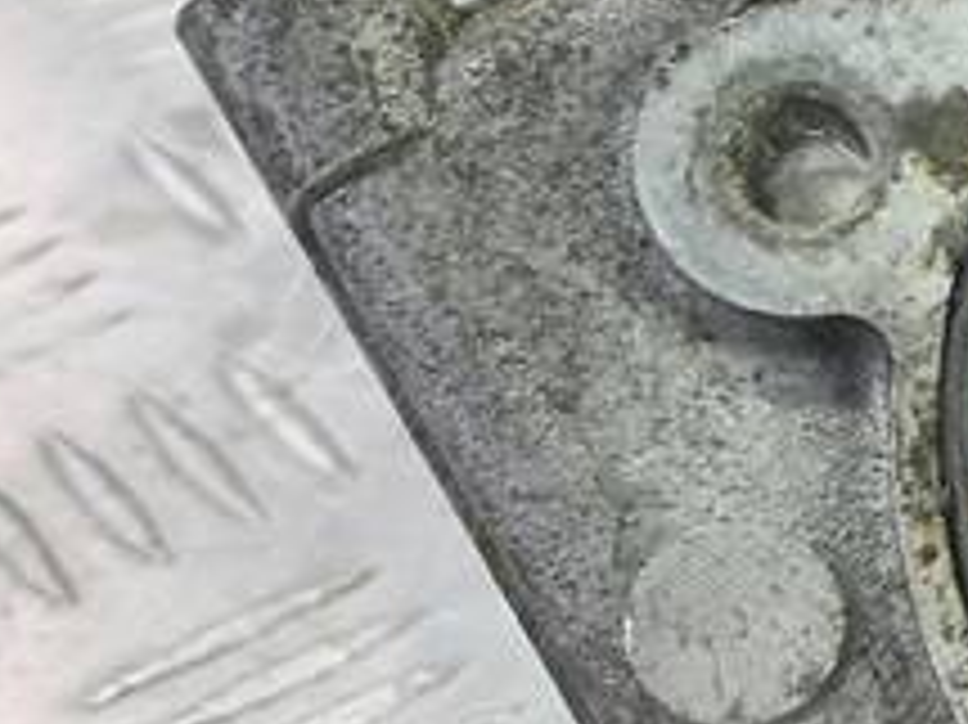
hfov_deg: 14.5
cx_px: 1756
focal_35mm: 119
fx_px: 3326
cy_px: 373
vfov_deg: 12.4
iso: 160
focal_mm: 4.6
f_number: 1.8
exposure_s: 1/50
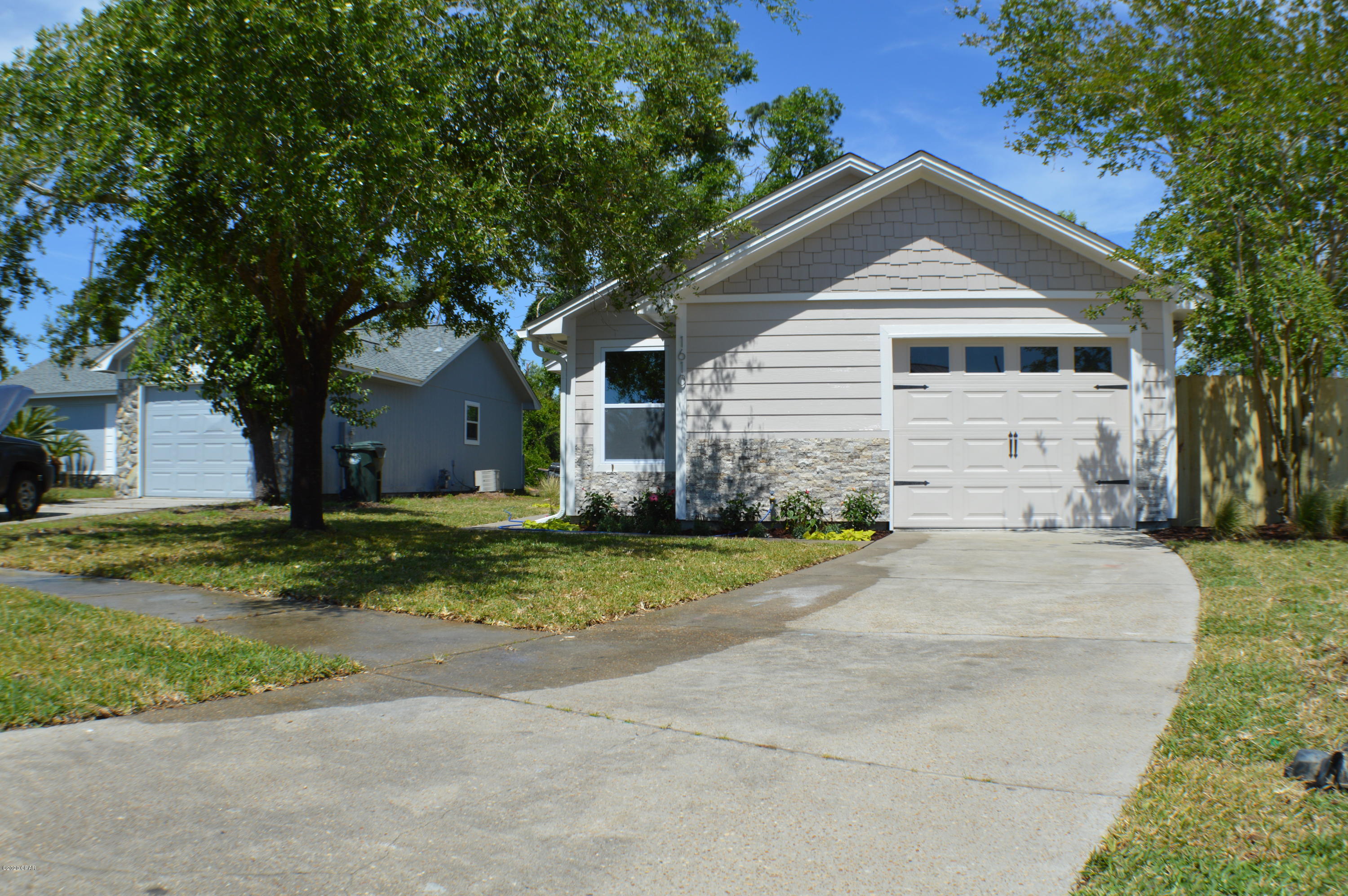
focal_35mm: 39
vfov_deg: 34.1
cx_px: 674
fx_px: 1459
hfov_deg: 49.6
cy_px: 448
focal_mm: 26
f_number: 8
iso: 100
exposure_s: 1/250
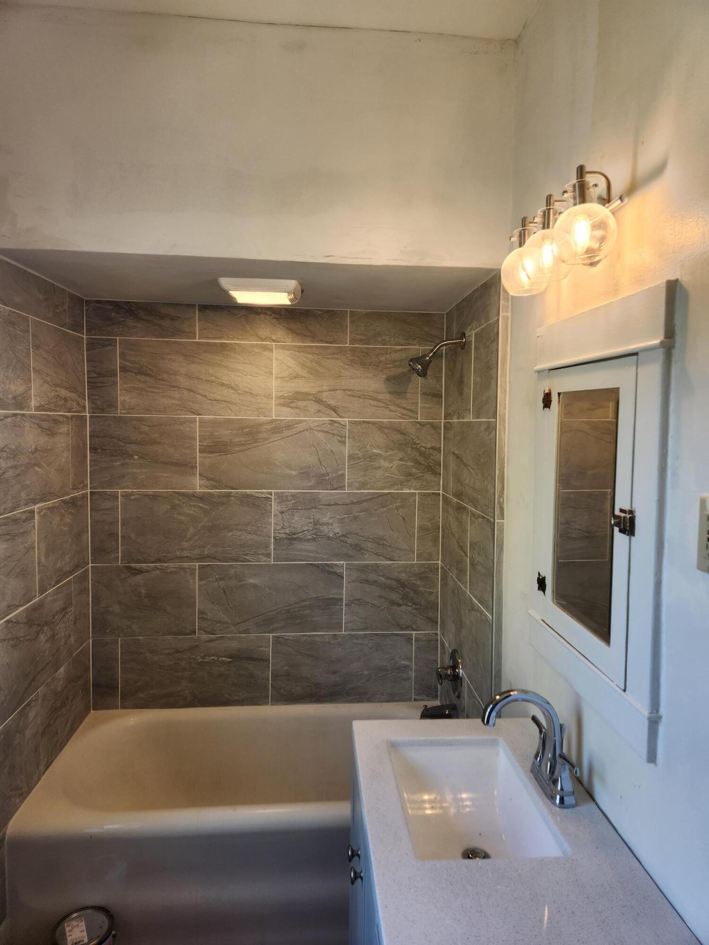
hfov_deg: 58.9
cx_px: 354
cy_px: 472
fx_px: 628
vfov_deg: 73.9
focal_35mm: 23
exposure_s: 1/120
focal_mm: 5.4
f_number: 1.8
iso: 50
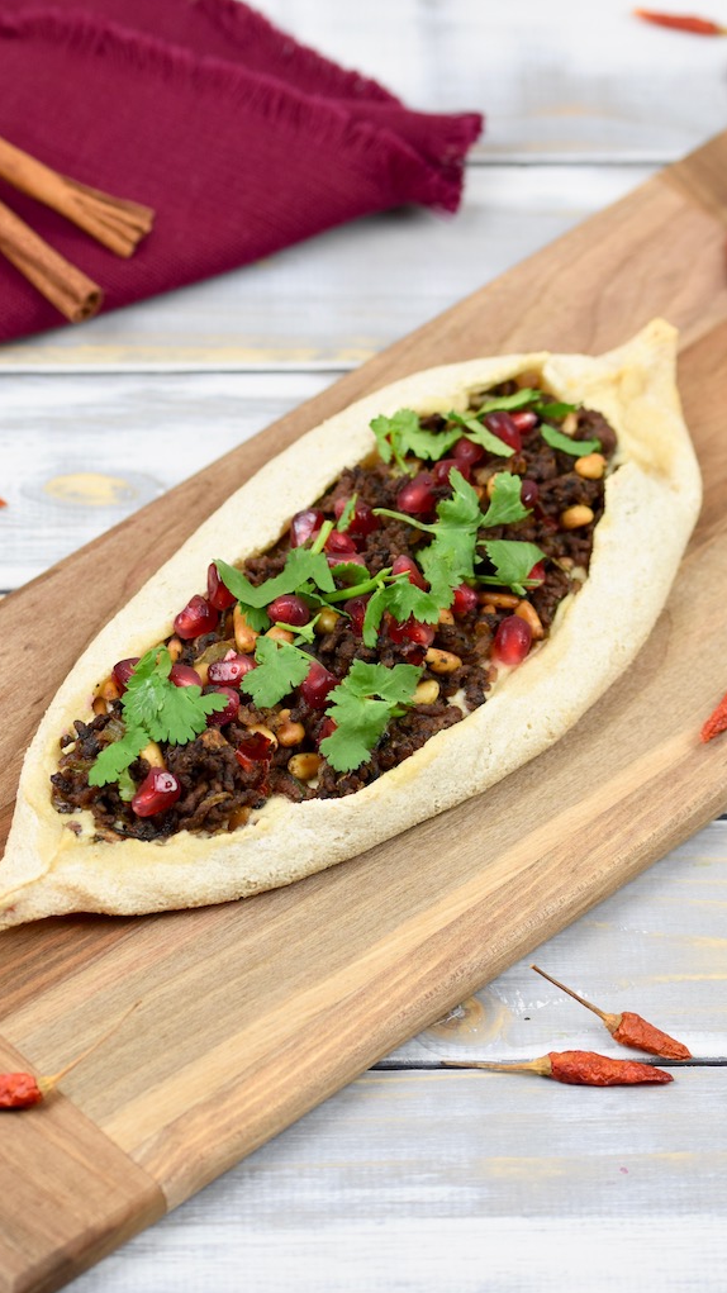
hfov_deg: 7.3
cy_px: 647
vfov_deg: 13.0
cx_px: 311
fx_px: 5675
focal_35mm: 166
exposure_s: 1/100
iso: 400
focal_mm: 105
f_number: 5
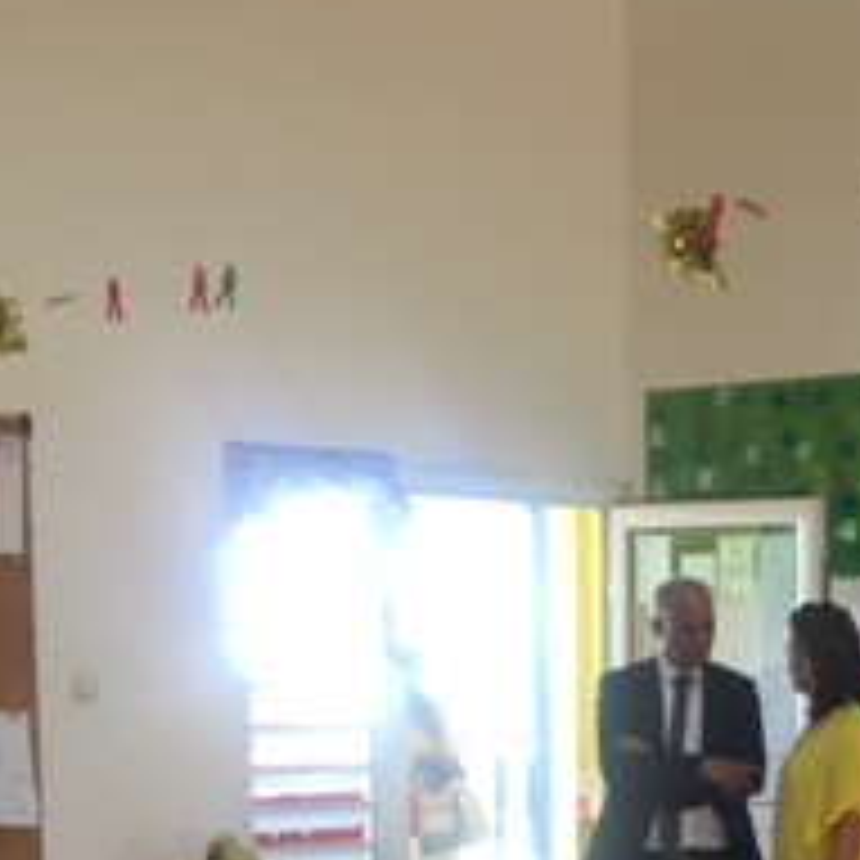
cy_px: 910
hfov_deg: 19.6
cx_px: 855
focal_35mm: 86
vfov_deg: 19.4
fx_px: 2417
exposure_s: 1/33
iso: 32
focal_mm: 4.15
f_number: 2.2
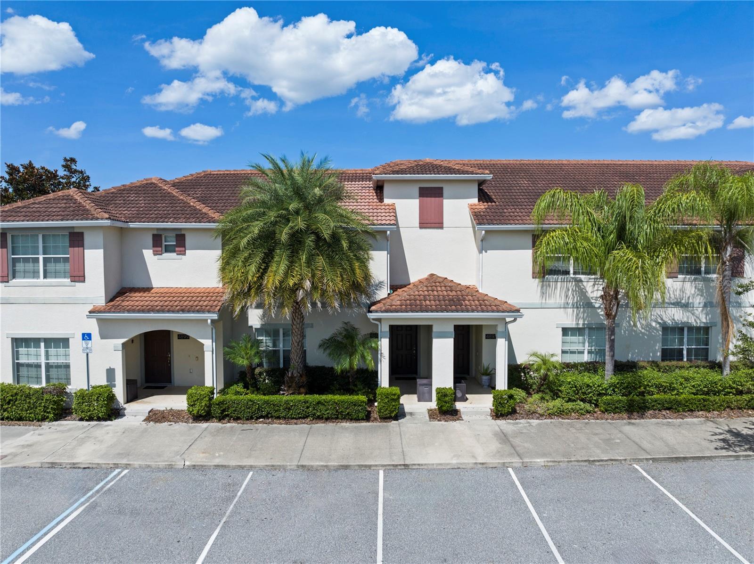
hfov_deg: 71.6
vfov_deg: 56.7
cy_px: 282
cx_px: 377
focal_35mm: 24
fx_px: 522
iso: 100
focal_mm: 12.29
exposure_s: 1/1250
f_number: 2.8
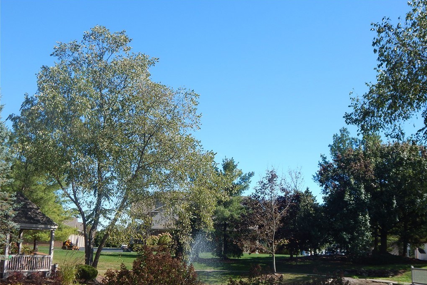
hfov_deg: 43.6
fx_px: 534
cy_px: 158
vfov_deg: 29.8
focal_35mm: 45
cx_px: 214
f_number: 3.6
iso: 125
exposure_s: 1/800
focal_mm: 7.7
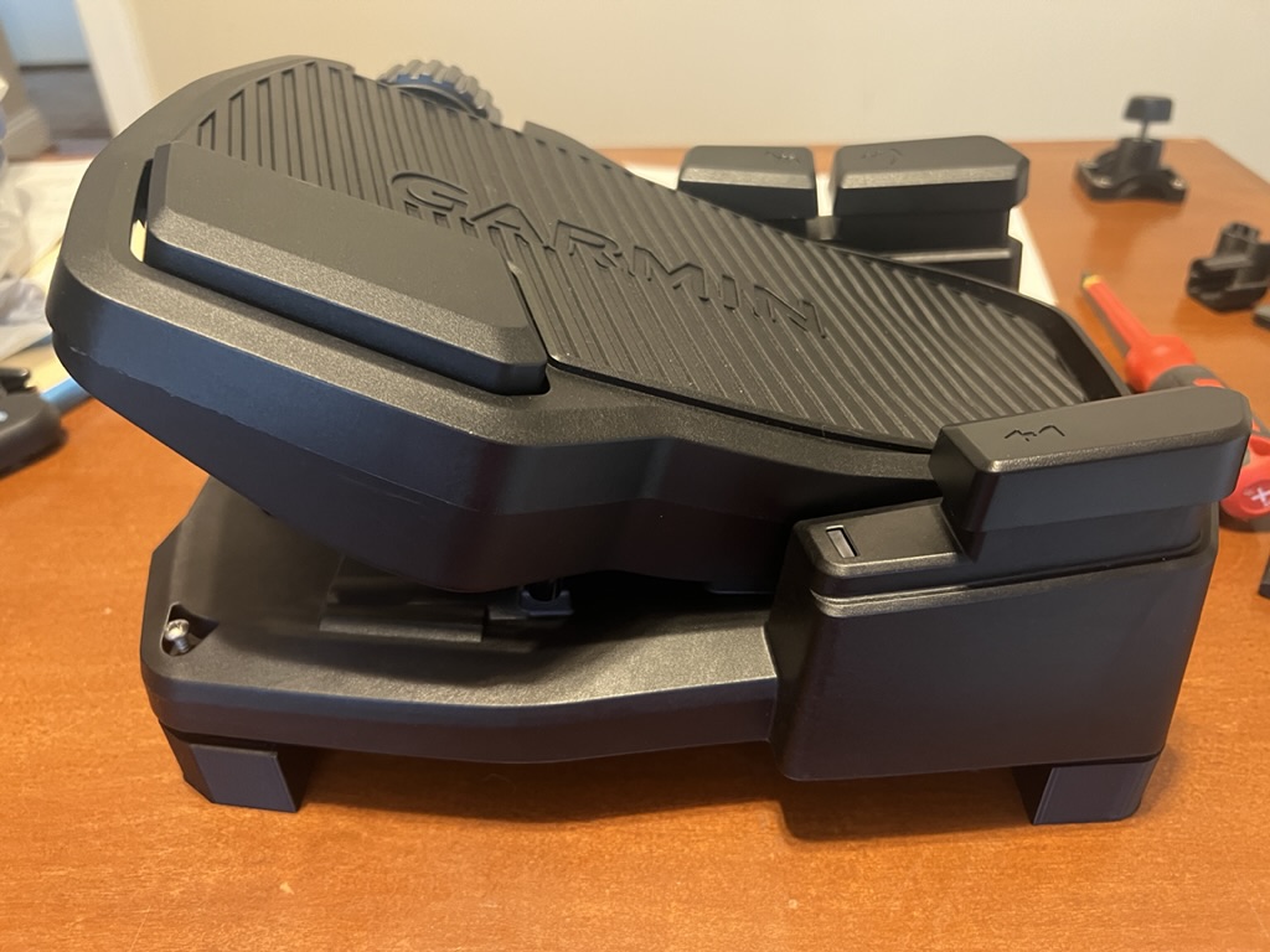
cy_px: 476
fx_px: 954
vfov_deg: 53.1
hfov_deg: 67.3
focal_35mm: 26
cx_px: 635
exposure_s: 1/40
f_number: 1.5
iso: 500
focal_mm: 5.7
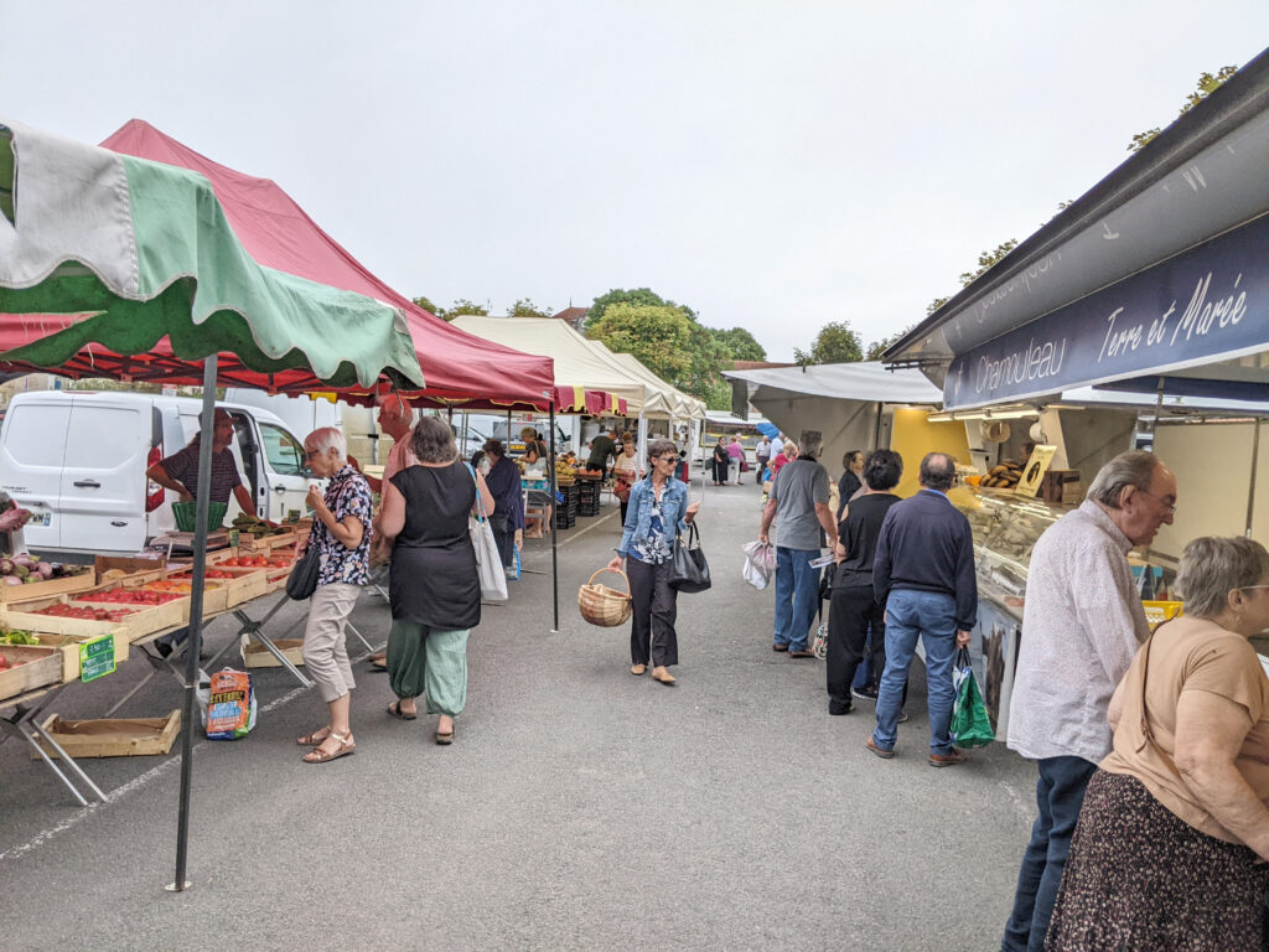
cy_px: 476
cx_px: 634
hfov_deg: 65.3
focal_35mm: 27
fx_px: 990
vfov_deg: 51.4
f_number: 1.8
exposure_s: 1/1067
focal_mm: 4.44
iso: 54
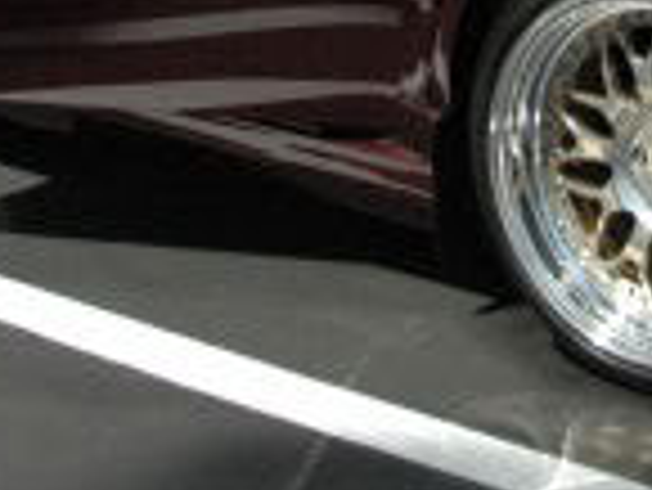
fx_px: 2639
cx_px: 405
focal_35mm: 140
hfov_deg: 14.1
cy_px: -270
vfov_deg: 10.2
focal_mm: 22
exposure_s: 1/5000
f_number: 4.5
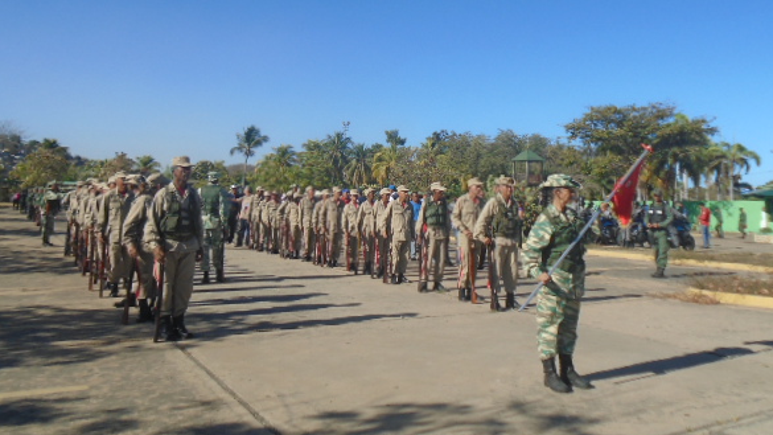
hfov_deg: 62.6
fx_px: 635
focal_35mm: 31
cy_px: 127
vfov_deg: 37.1
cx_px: 400
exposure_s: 1/250
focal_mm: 4.6
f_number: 8
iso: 100
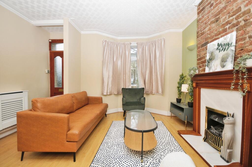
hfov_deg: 100.4
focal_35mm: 15
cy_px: 84
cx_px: 126
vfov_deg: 77.2
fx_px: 105
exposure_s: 1/60
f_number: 5
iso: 200
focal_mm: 10
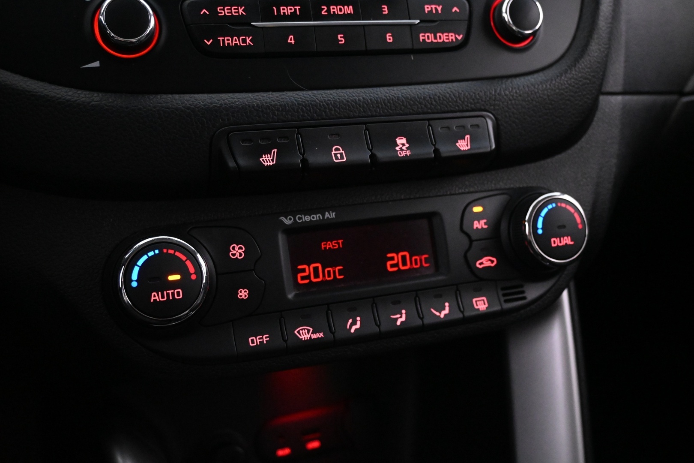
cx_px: 347
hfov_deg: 53.1
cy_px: 232
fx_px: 694
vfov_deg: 36.9
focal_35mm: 36
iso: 6400
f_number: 4.2
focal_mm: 24
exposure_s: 1/40
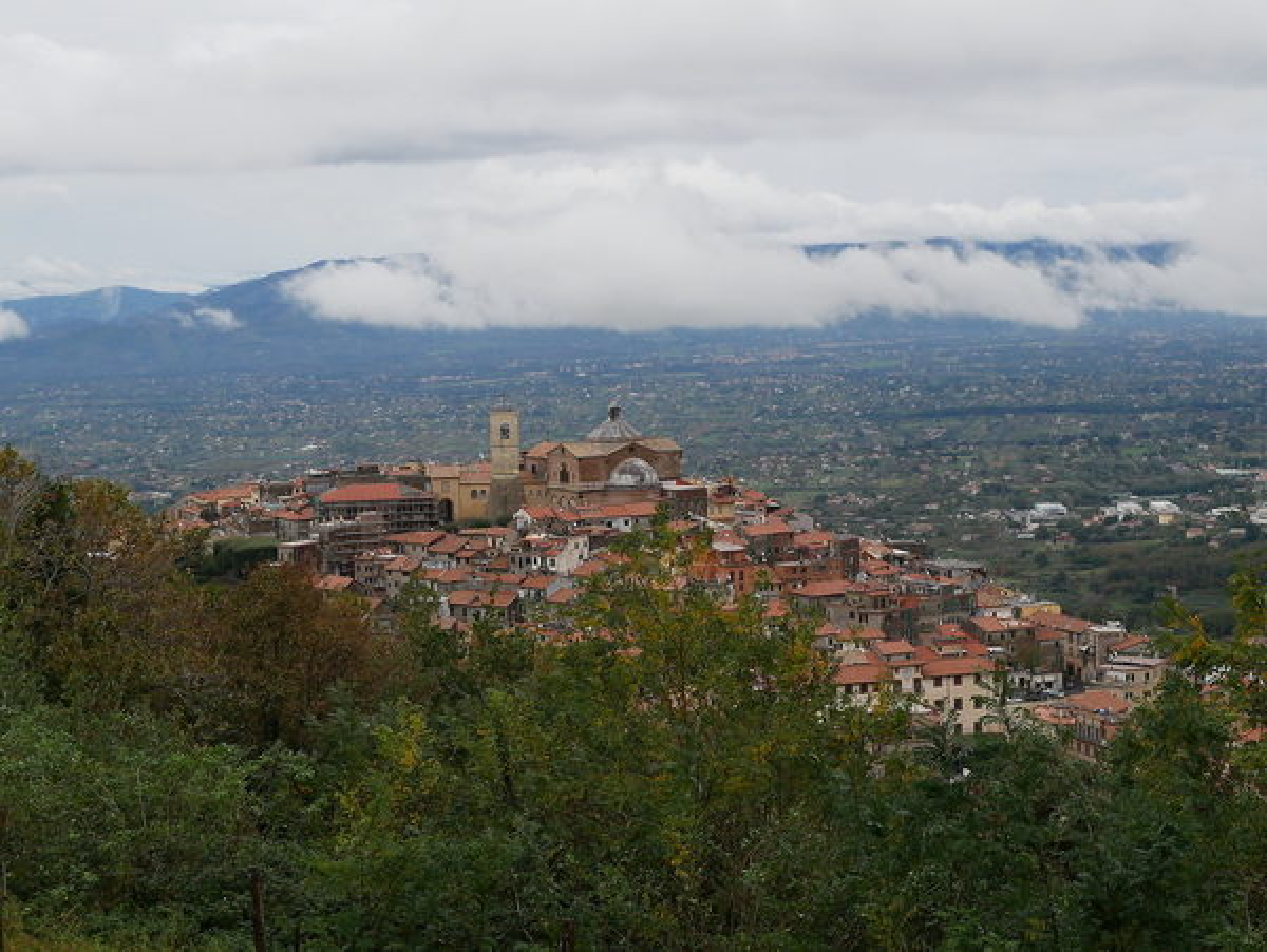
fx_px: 2198
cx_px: 634
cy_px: 476
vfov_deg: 24.4
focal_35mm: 60
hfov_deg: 32.2
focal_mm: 30
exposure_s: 1/640
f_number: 6.3
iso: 800
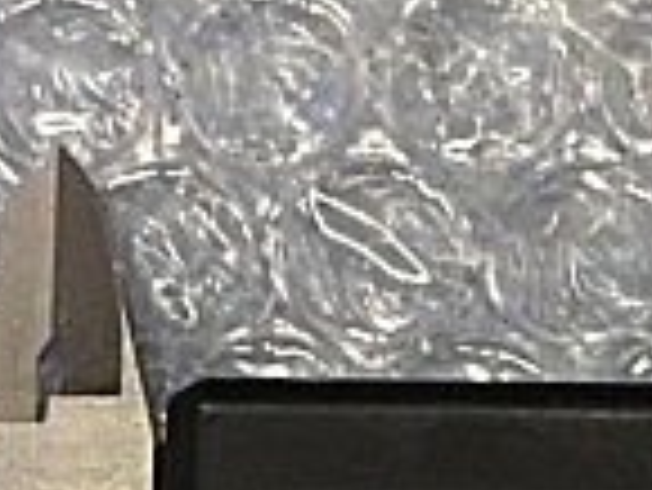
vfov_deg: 11.2
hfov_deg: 15.1
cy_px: 679
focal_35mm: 128
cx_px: 652
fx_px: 2413
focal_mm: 4.15
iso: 64
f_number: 2.2
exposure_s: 1/30
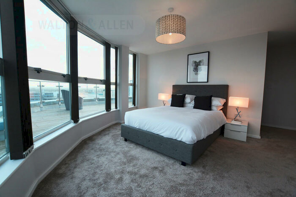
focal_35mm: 30
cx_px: 148
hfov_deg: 61.9
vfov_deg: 43.6
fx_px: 247
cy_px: 98
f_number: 20
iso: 3200
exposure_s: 1/1600
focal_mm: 20
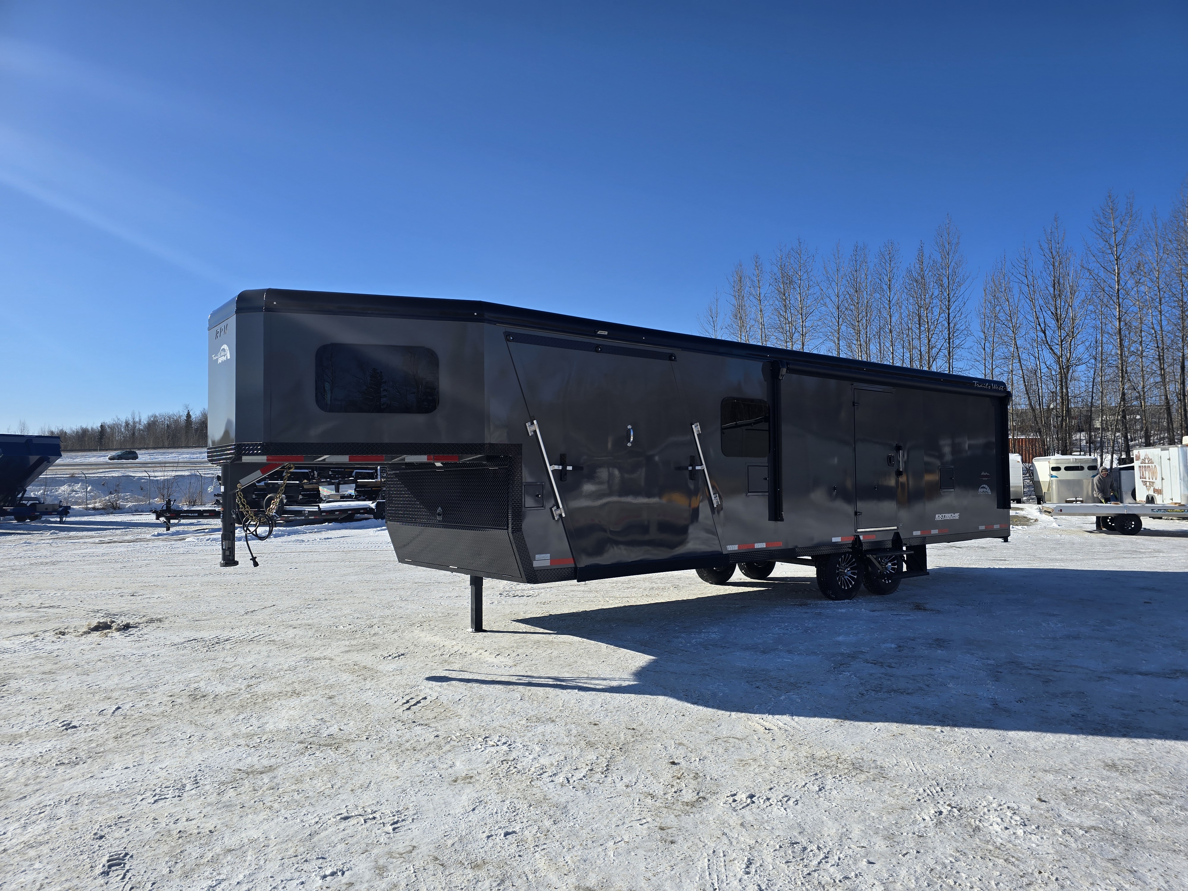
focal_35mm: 23
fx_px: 789
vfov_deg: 58.9
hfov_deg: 73.9
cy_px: 446
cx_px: 594
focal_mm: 6.3
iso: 12
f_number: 1.7
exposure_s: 1/1205
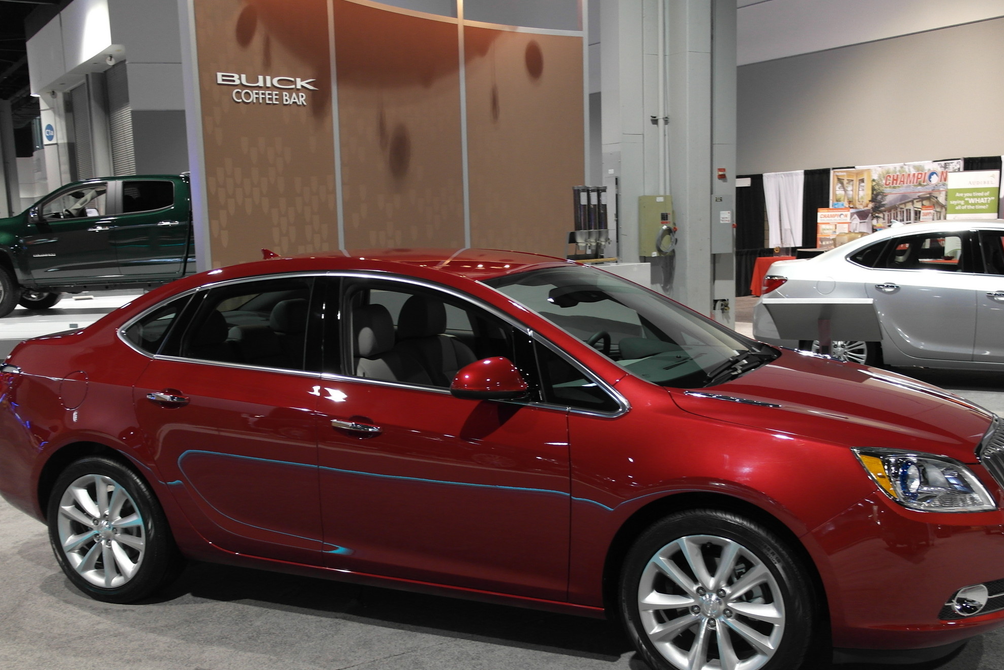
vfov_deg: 34.9
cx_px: 529
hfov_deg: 50.7
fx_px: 1060
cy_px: 398
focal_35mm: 38
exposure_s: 1/20
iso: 400
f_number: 3.5
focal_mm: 20
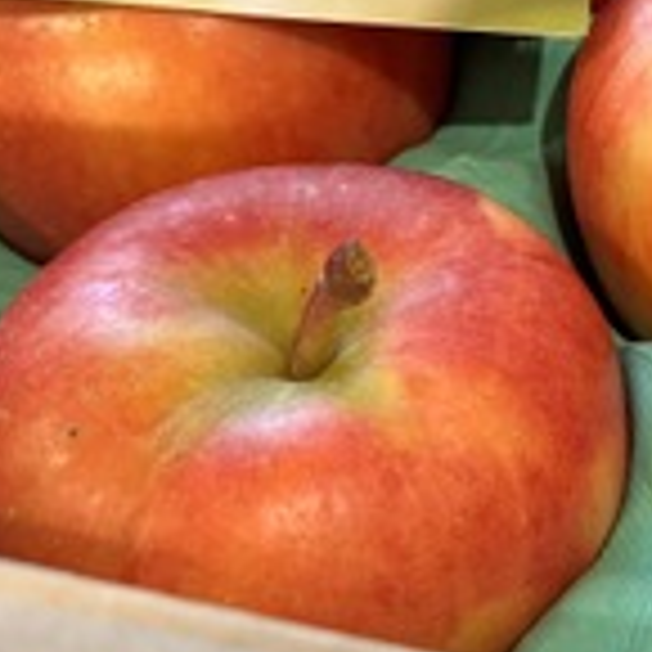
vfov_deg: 24.1
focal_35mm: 70
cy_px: 94
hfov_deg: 22.3
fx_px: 1492
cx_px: 834
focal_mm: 6.76
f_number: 1.78
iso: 500
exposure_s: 1/60
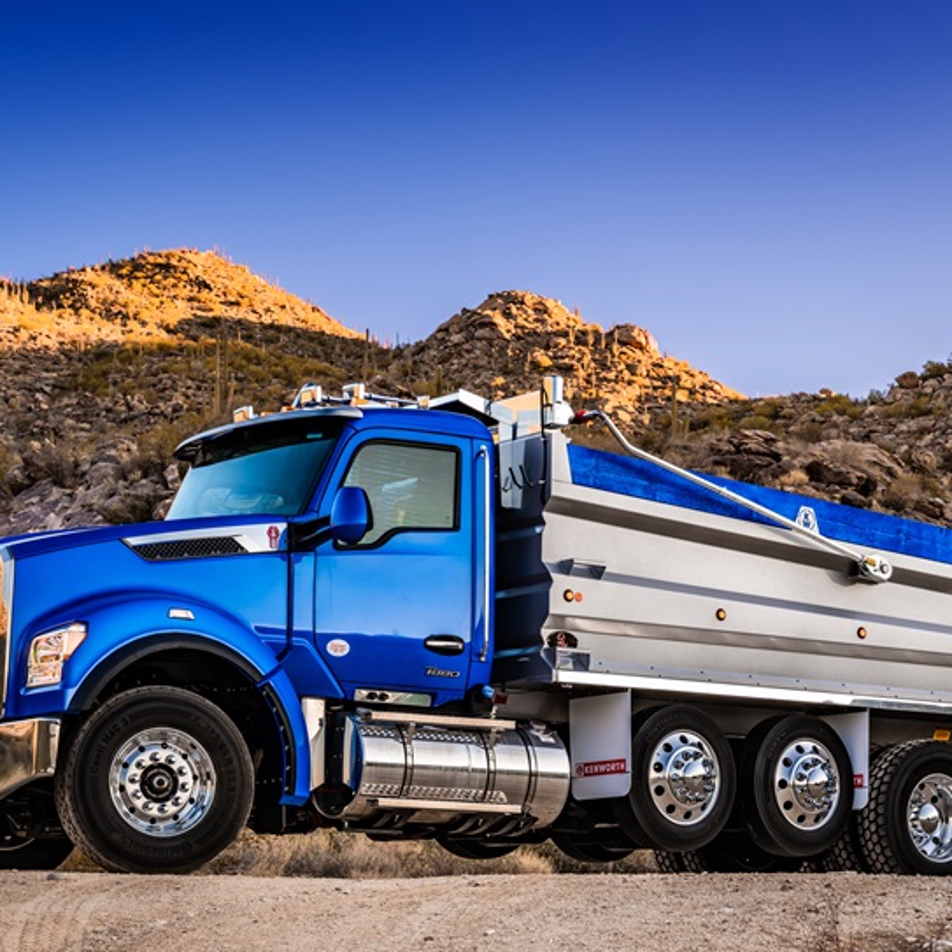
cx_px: 472
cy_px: 617
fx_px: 2769
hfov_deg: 19.5
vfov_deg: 19.5
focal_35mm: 89
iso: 100
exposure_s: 1/10
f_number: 8
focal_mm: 72
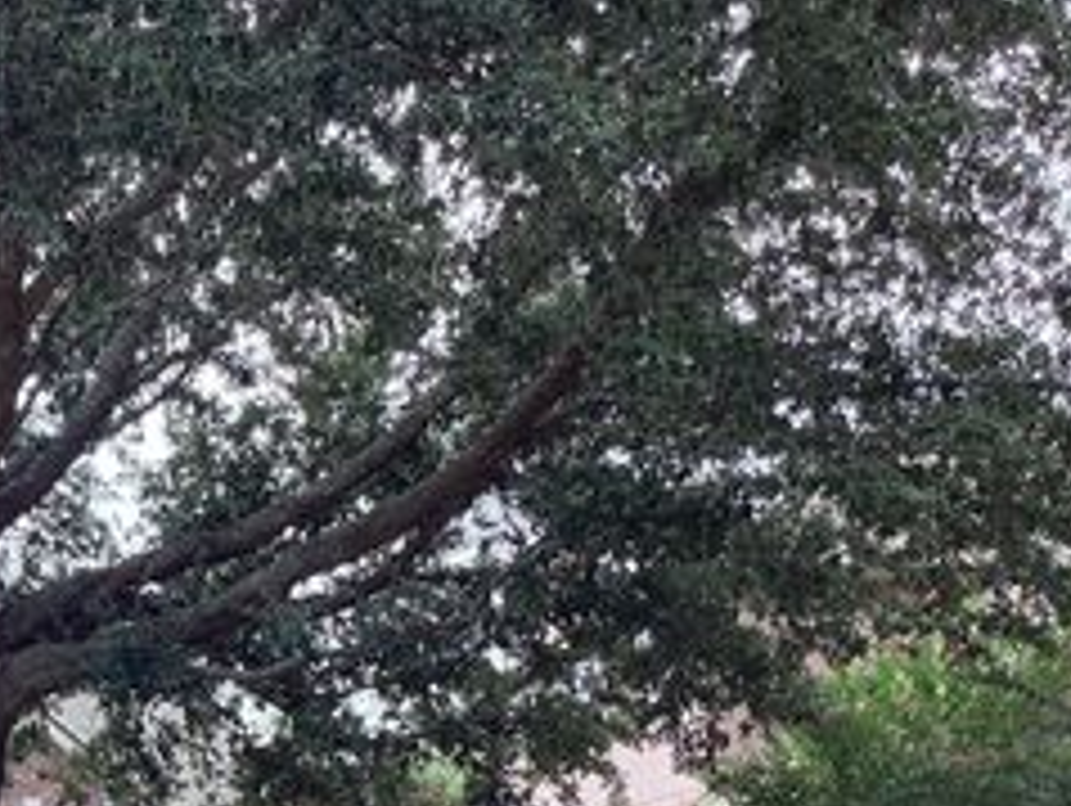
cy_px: 763
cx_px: -14
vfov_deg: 22.0
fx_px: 2013
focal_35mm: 65
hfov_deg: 27.9
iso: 25
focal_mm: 3.3
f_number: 2.4
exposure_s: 1/212
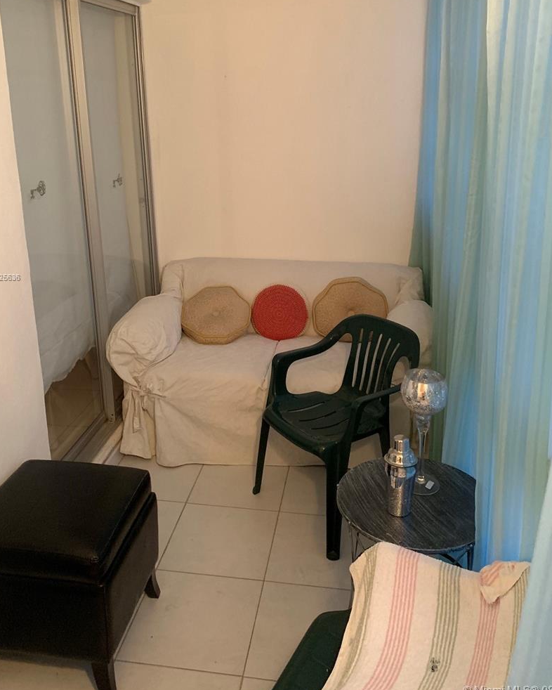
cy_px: 278
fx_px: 633
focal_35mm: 31
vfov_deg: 56.7
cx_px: 273
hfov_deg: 47.1
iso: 500
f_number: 1.8
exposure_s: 1/30
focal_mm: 4.25
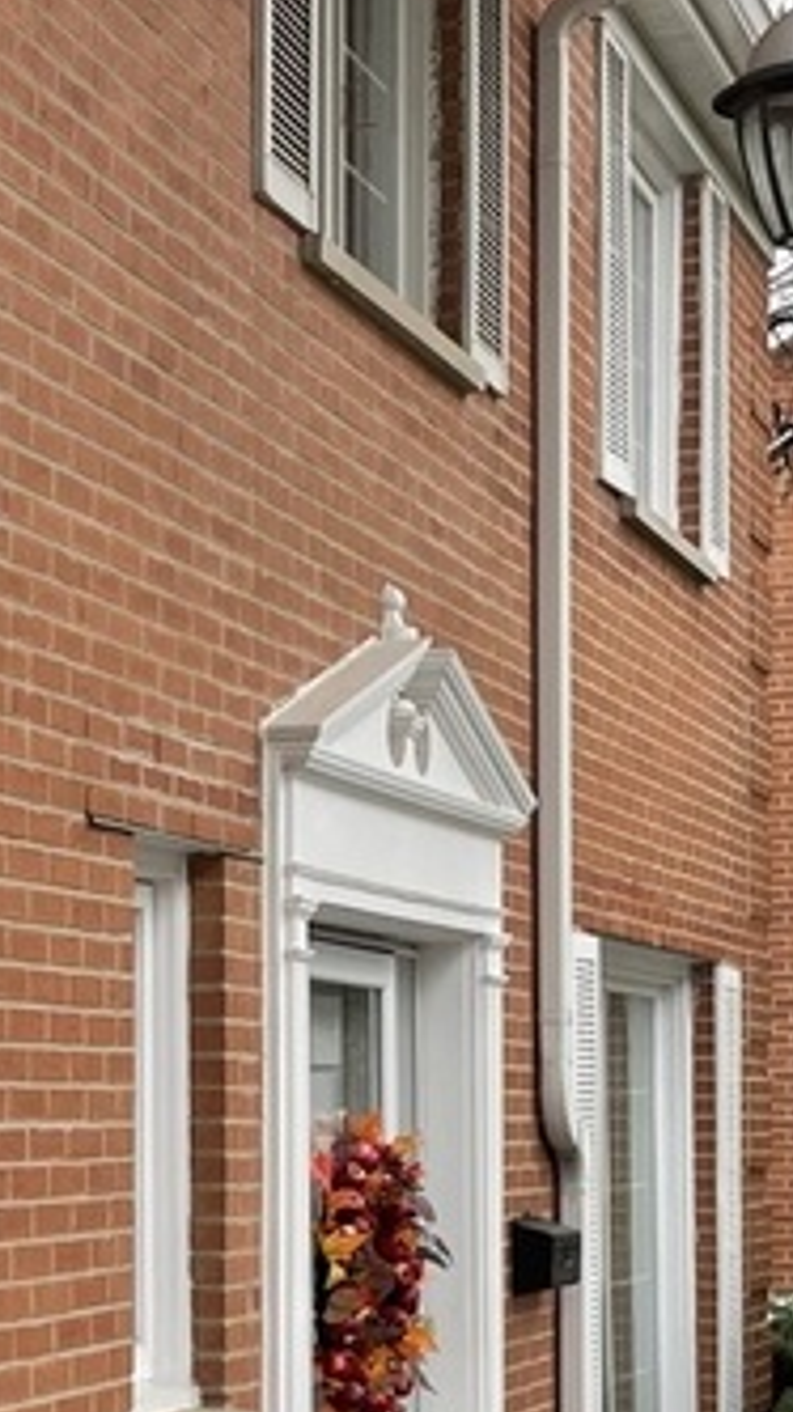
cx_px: -539
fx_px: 3443
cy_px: 1069
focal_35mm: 92
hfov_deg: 12.3
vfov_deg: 22.9
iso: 32
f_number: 1.6
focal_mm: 4.2
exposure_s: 1/309
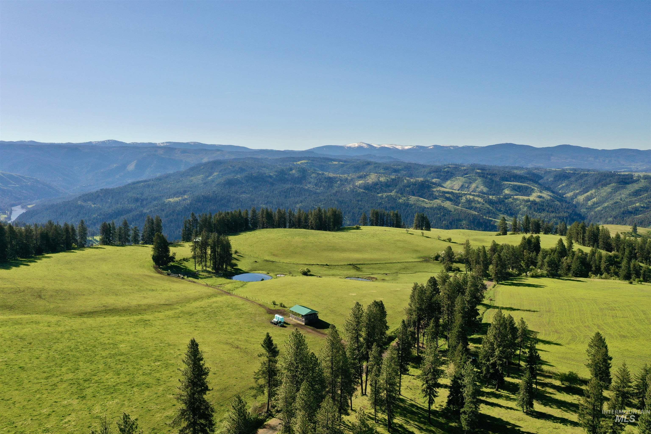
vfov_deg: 46.4
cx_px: 326
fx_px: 506
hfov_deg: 65.5
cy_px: 217
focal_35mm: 28
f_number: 6.3
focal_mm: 10.26
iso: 100
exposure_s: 1/500
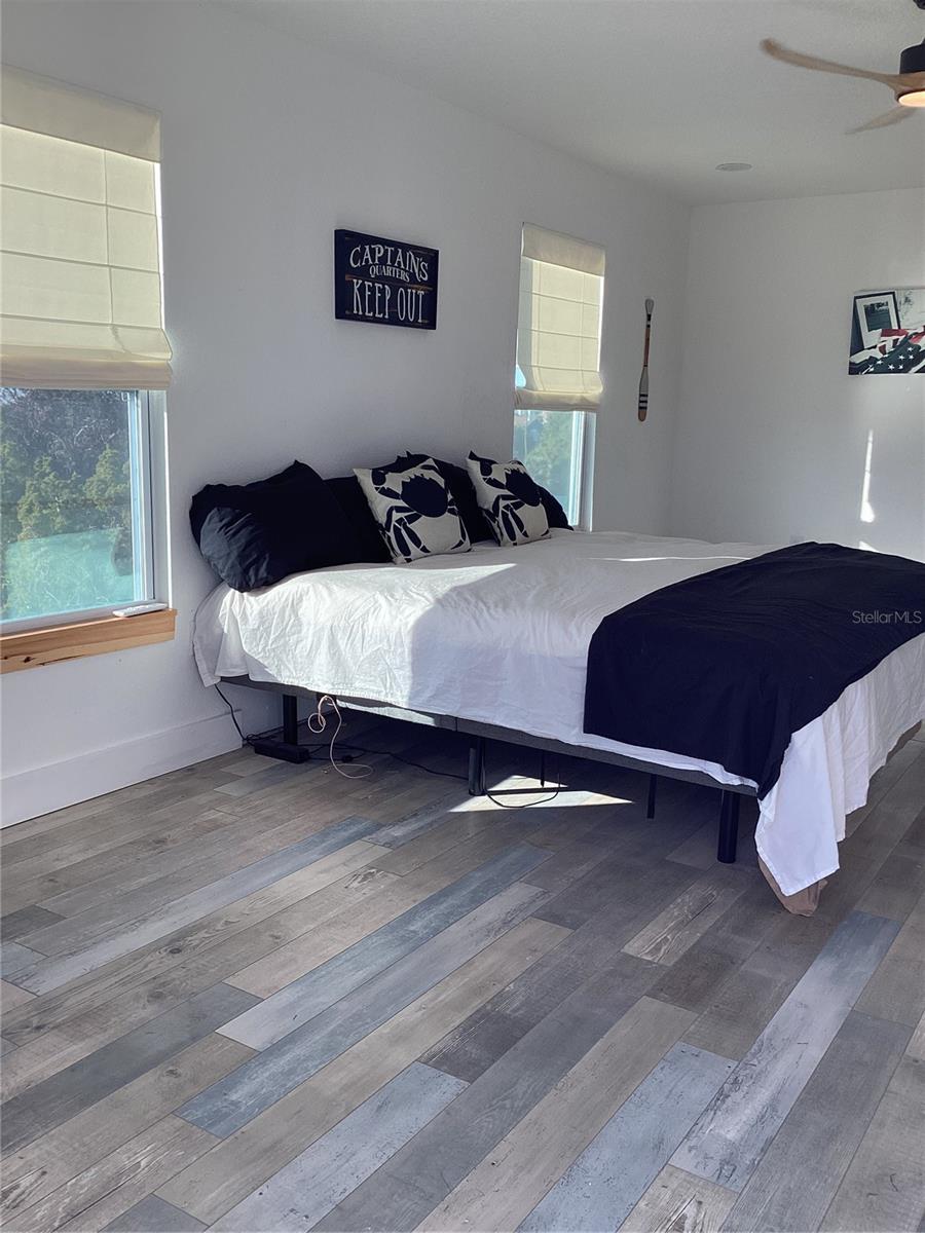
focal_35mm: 31
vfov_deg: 58.4
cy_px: 616
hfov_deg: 45.4
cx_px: 462
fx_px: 1104
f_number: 2.4
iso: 25
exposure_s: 1/180
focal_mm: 3.3
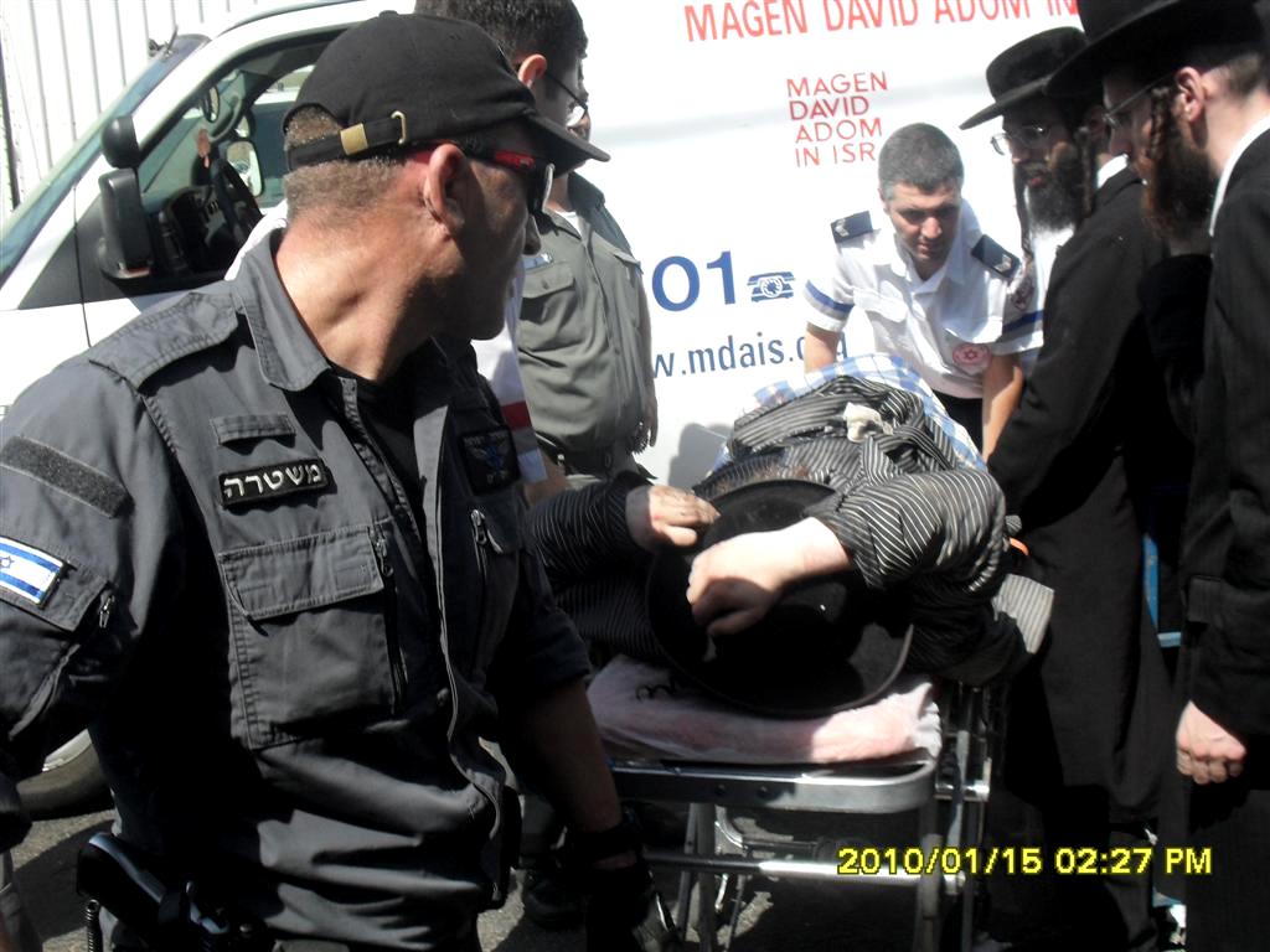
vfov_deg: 37.7
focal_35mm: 38
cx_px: 635
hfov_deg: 49.0
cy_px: 476
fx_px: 1394
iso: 80
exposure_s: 1/125
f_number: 8.3
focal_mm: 6.3
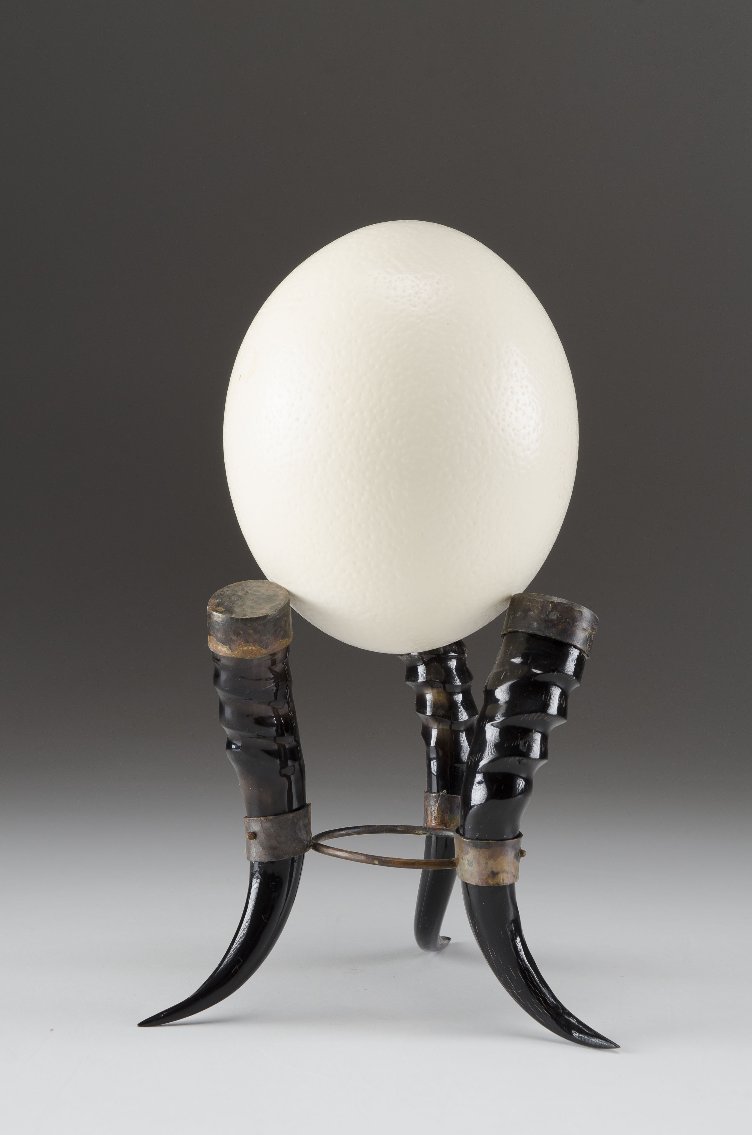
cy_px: 568
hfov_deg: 16.5
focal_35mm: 82
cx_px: 376
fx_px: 2597
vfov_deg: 24.7
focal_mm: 55
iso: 100
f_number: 10
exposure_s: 1/80
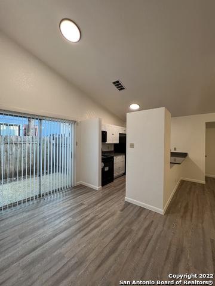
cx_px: 108
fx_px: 108
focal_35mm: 13
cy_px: 143
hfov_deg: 89.9
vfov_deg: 106.2
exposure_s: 1/120
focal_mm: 1.57
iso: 250
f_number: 1.8
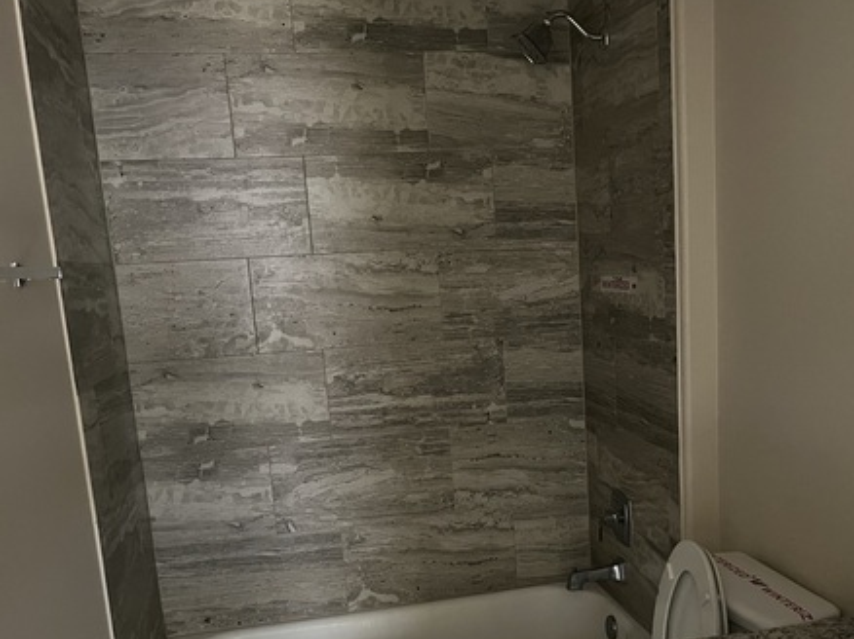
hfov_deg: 48.8
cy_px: 442
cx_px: 499
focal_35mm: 38
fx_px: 937
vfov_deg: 37.2
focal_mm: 5.1
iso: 640
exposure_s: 1/30
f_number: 1.6
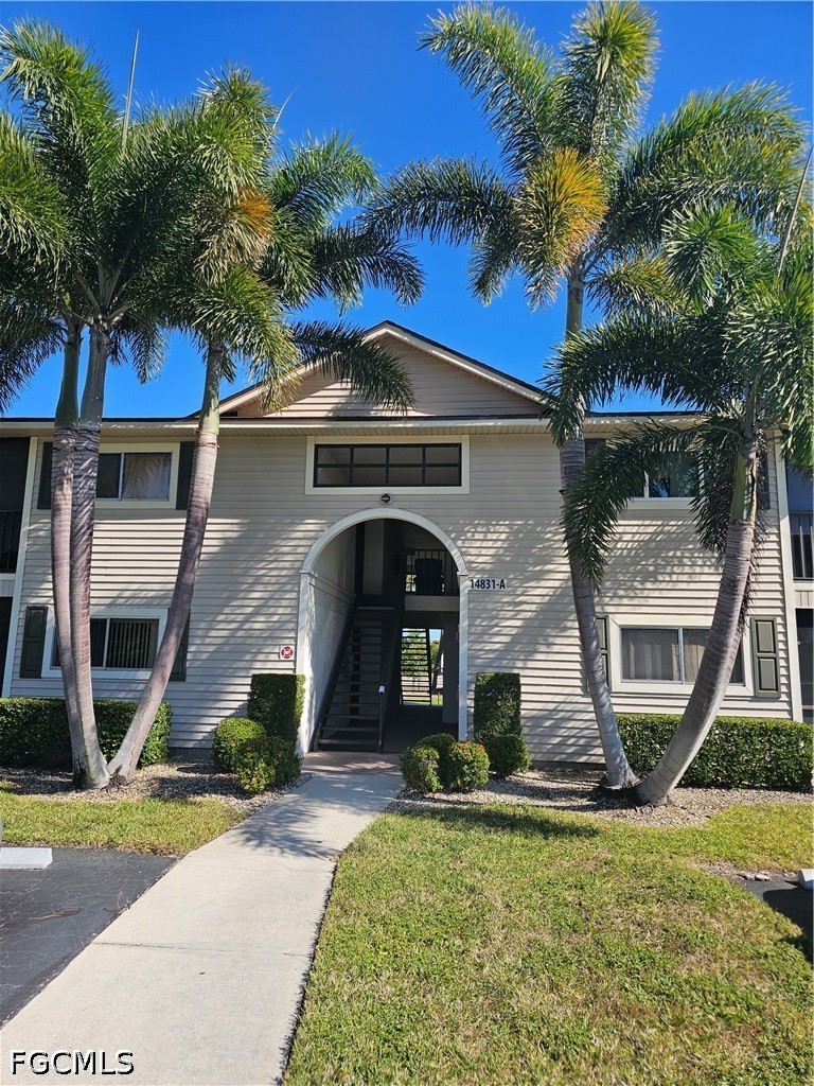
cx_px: 407
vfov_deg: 73.9
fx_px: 721
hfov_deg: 58.9
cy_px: 543
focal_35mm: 23
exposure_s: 1/643
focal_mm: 6.3
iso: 10
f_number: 1.7
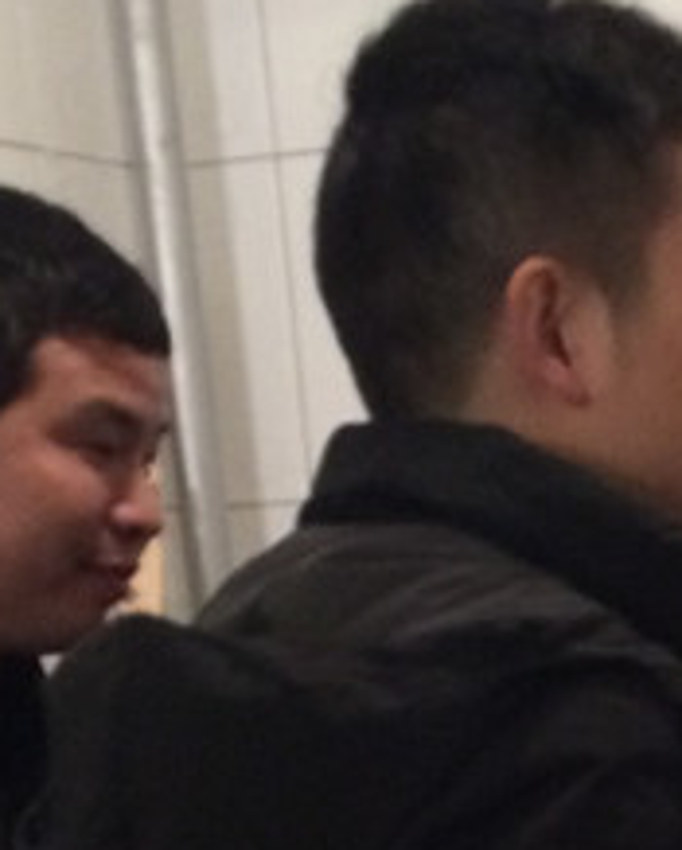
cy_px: 1222
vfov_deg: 14.9
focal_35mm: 121
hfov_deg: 12.4
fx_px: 3047
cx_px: 881
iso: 320
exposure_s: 1/15
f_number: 2.2
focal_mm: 4.15
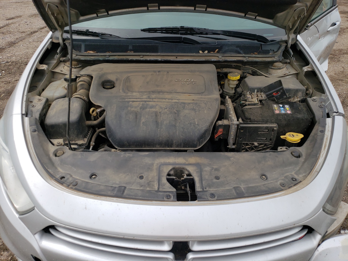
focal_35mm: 26
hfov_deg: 67.3
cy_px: 130
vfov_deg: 53.1
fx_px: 261
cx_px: 174
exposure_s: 1/2500
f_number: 1.5
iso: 50
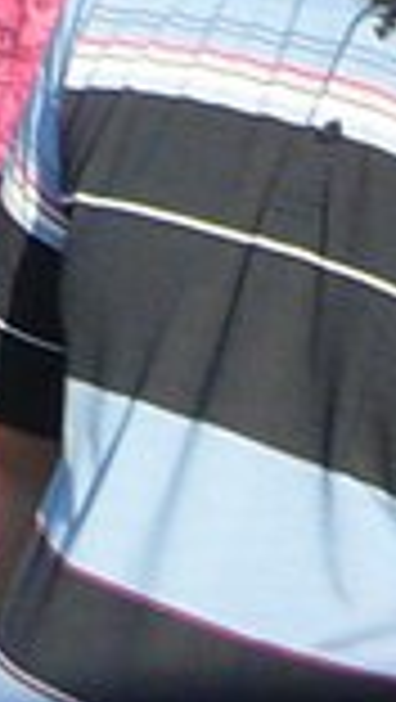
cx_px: -1418
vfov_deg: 8.8
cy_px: -86
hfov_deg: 4.4
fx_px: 4545
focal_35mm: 244
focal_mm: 5.2
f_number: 2.8
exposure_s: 1/500
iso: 80
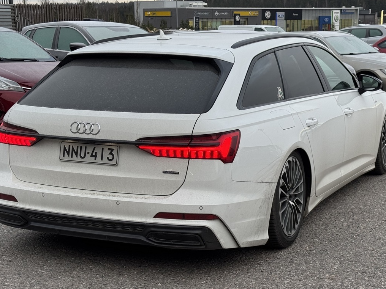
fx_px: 758
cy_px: 174
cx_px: 205
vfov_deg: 21.6
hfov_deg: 28.6
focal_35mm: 68
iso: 50
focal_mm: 6.76
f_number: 1.78
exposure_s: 1/142
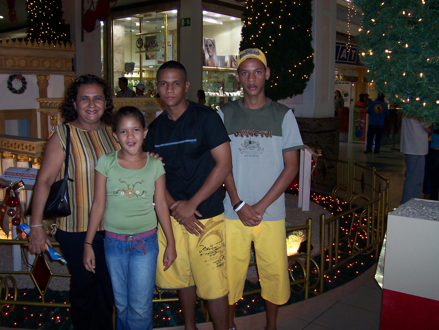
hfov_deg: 50.1
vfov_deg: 38.7
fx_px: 469
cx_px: 220
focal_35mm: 37
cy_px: 165
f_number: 2.8
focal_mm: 5.6
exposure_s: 1/60
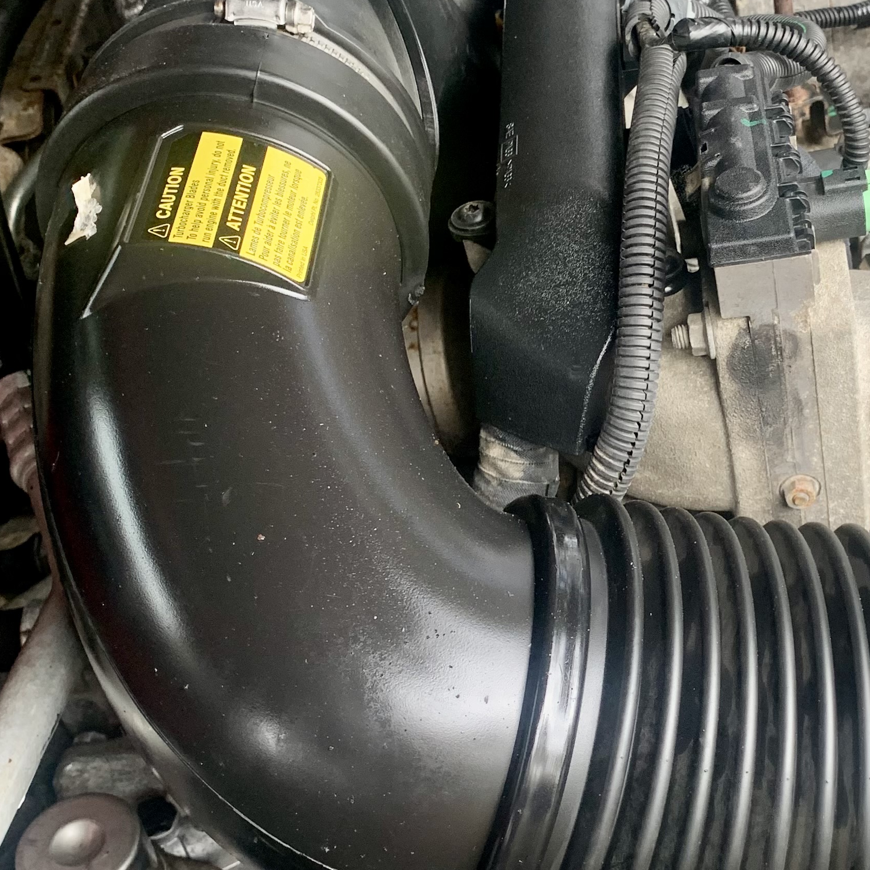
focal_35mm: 55
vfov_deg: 31.1
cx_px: 712
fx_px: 1564
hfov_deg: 30.2
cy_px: 490
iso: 80
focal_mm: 4.25
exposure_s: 1/121
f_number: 1.8
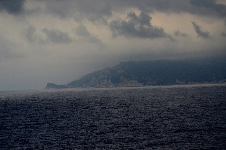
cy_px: 75
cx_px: 113
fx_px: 658
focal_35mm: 105
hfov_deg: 19.5
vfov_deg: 13.0
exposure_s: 1/8000
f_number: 4.5
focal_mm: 70
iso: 2200
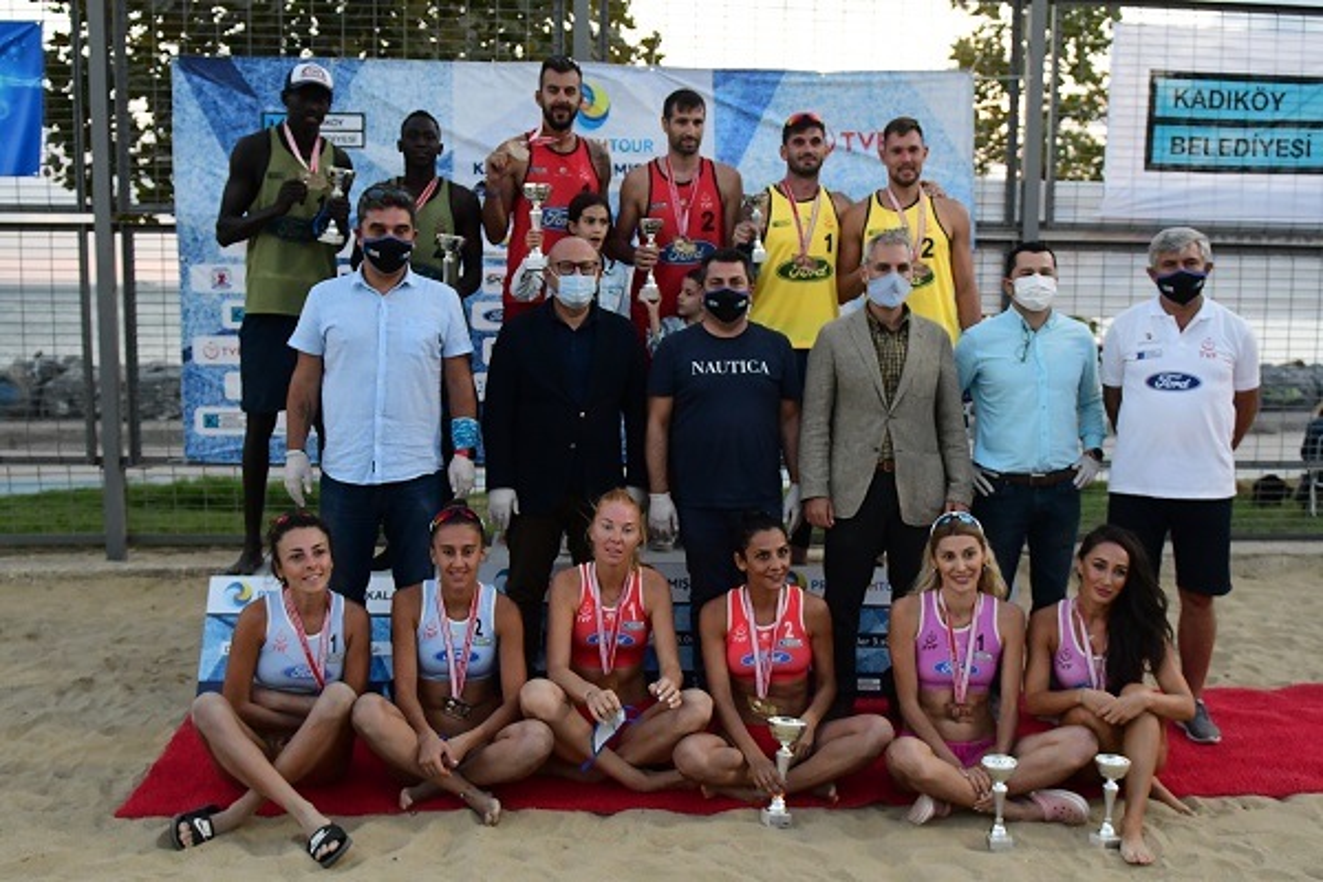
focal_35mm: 39
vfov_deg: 34.2
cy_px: 441
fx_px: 1433
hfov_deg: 49.6
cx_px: 662
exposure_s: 1/2500
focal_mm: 26
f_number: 4
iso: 4000
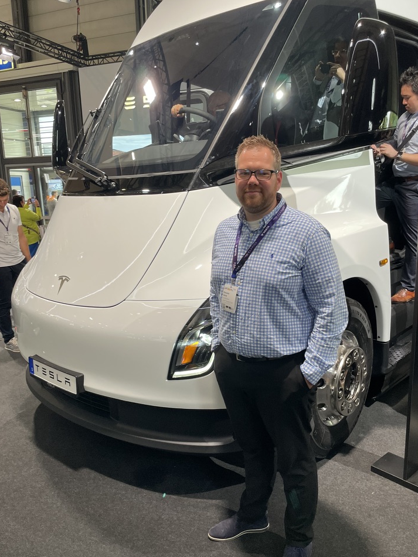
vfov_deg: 63.4
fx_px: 451
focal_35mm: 28
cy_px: 289
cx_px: 218
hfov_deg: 49.7
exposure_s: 1/100
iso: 100
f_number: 1.6
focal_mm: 4.2
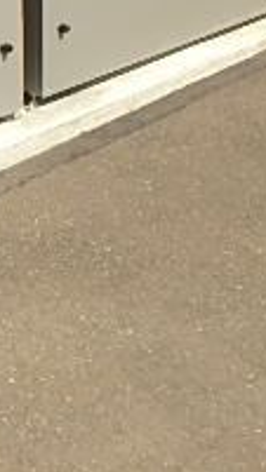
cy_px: -63
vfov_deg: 26.4
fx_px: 916
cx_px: -172
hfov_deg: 14.9
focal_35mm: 73
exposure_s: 1/320
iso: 125
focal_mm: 3.7
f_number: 6
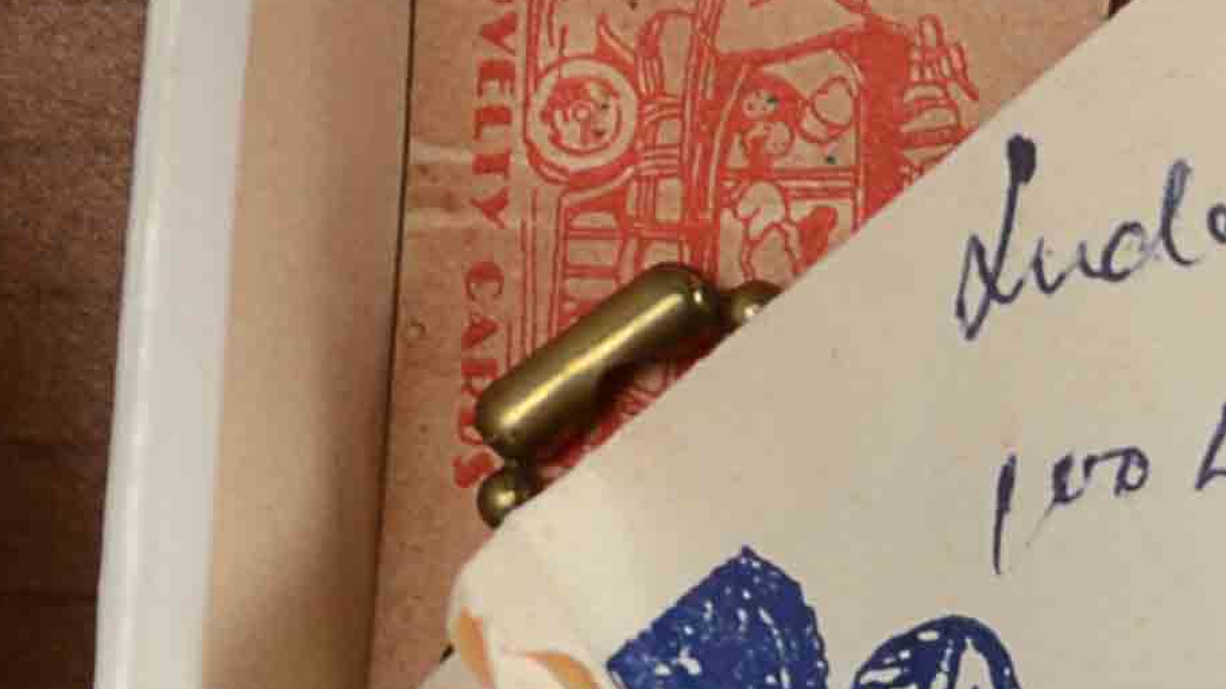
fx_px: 7183
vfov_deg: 5.5
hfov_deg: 9.2
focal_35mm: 221
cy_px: 812
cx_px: 2403
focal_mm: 26
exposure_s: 1/80
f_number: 10
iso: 100
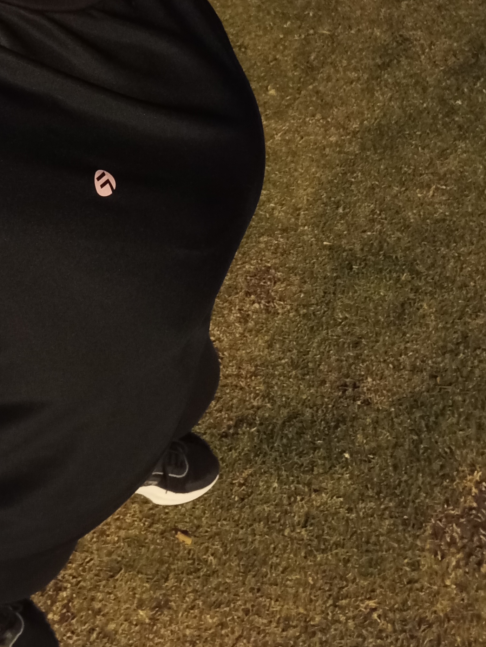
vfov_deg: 39.1
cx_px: 147
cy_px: 97
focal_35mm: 46
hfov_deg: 31.2
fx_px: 861
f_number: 2
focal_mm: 2.77
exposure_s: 1/25
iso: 525
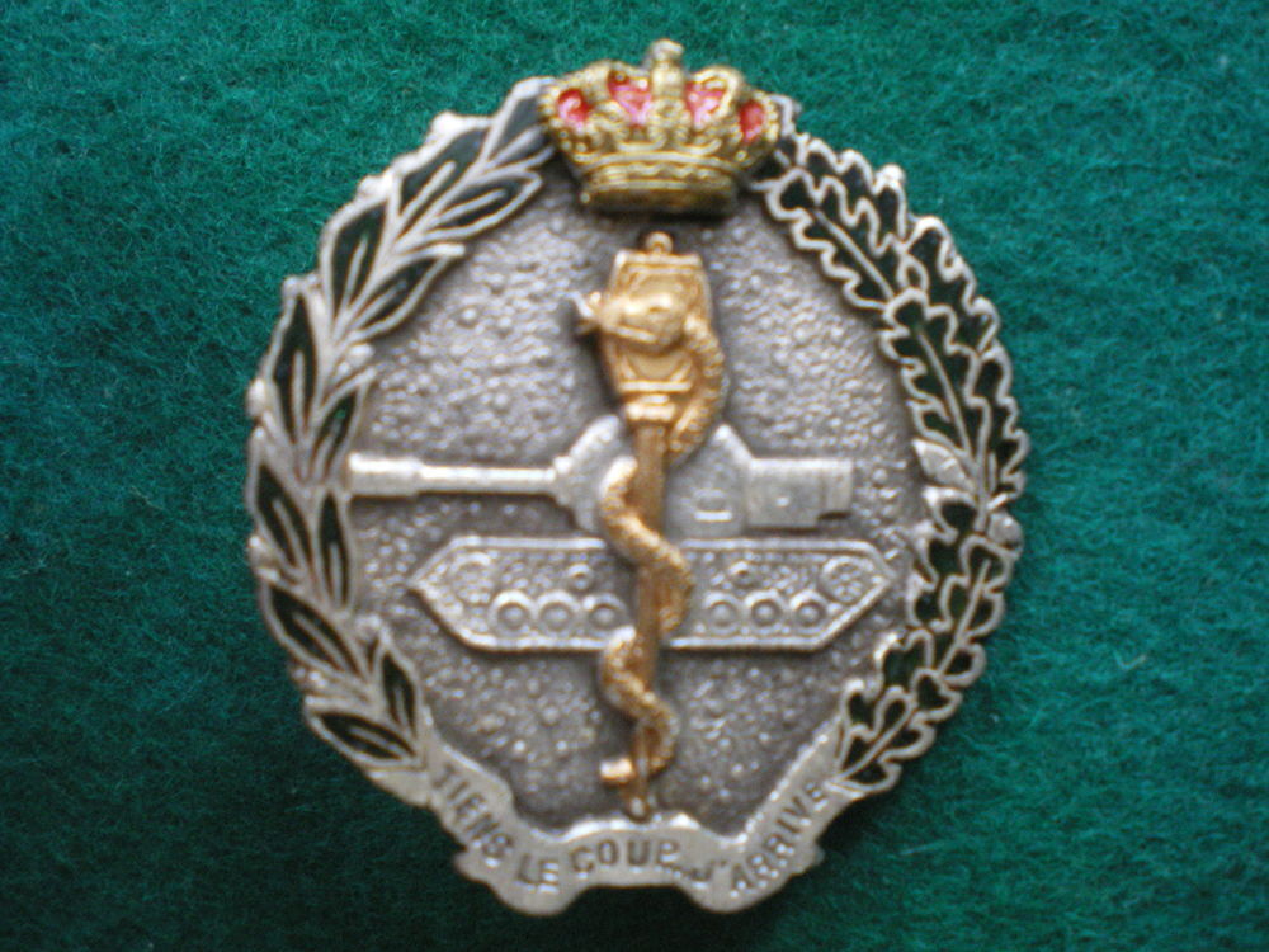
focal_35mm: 38
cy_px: 476
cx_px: 634
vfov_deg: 37.7
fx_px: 1393
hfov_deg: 49.0
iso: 400
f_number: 3.1
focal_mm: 6.3
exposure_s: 1/30
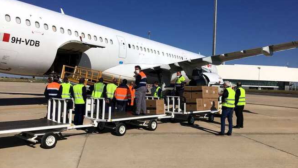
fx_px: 269
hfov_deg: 58.0
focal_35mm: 34
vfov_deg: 34.6
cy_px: 74
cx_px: 149
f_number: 2.4
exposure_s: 1/4292
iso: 25
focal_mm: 3.3
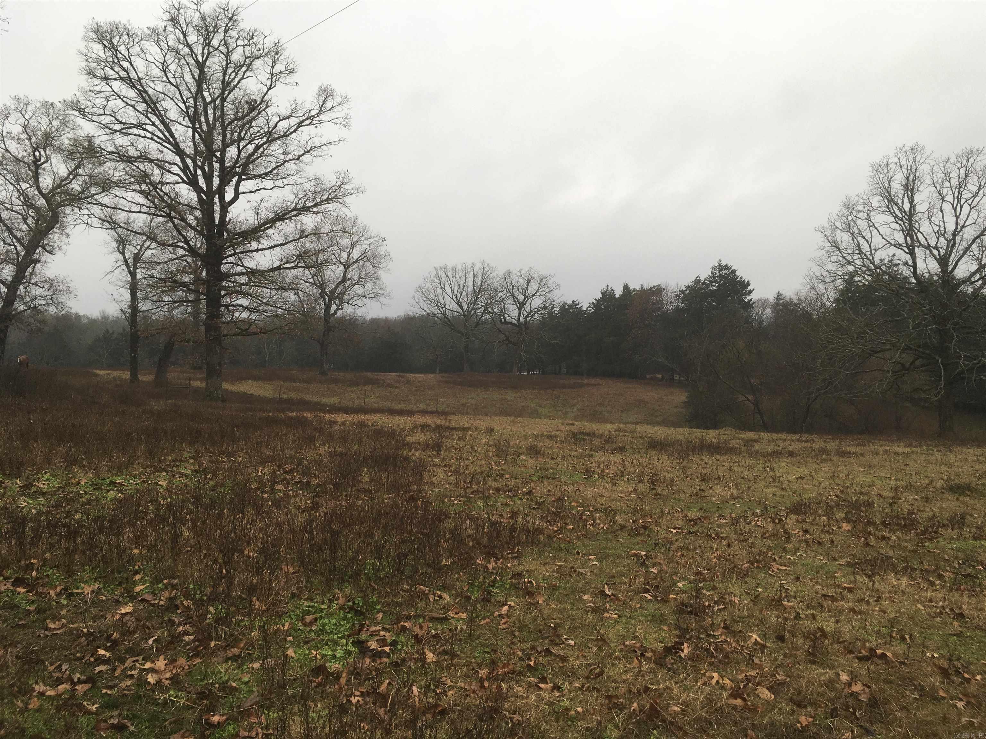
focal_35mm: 29
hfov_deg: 61.7
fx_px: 826
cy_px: 370
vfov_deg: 48.2
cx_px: 493
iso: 25
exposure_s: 1/149
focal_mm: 4.15
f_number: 2.2
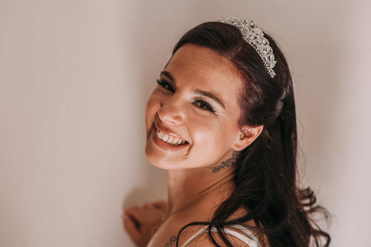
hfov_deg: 24.2
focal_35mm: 84
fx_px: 866
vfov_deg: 16.3
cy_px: 124
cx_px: 186
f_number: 2.2
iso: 3200
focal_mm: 56
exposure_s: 1/250
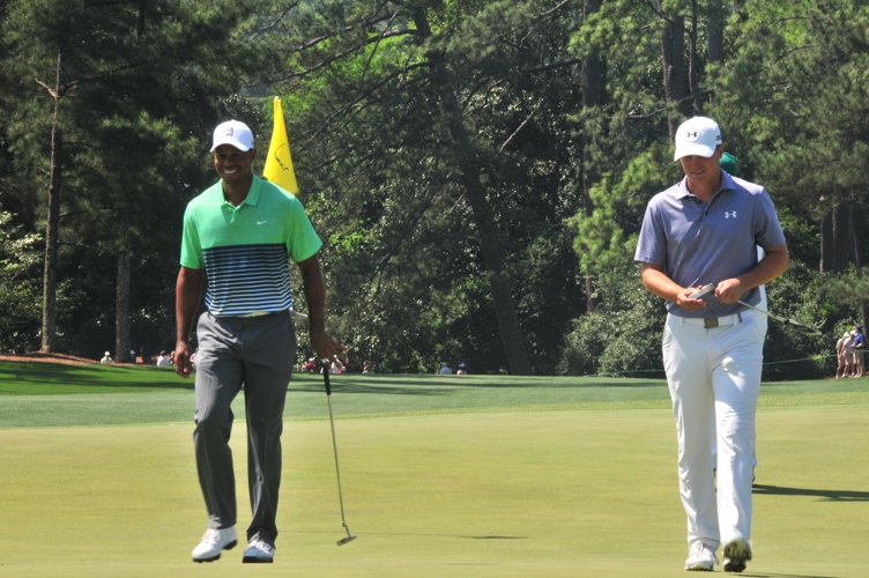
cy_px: 289
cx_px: 434
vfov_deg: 5.2
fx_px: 6331
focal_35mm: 262
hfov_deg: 7.9
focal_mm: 175
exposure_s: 1/80
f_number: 25
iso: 400
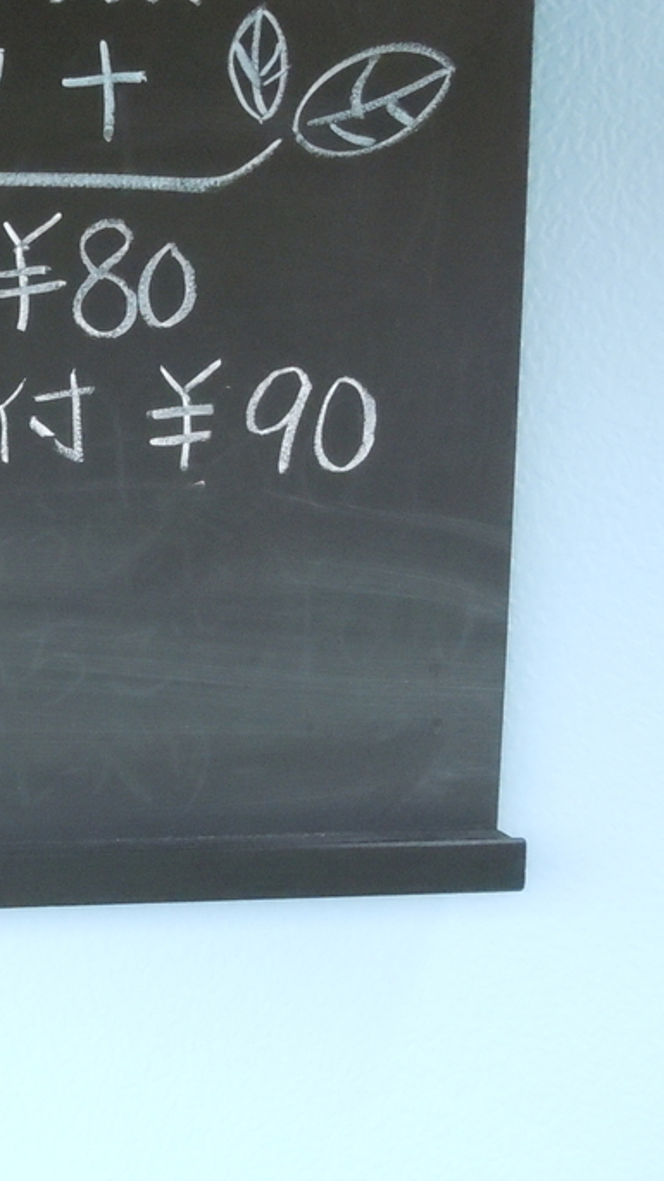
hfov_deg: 17.7
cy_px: 441
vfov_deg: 33.2
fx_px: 1973
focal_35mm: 63
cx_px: -231
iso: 800
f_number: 4
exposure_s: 1/100
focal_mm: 5.9
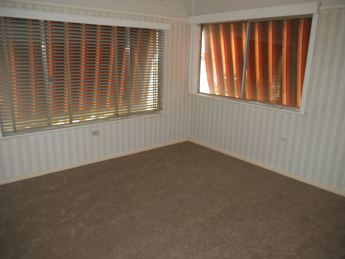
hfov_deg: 63.4
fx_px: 279
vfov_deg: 49.8
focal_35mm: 28
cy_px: 130
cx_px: 172
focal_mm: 14
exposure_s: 1/60
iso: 250
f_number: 3.5
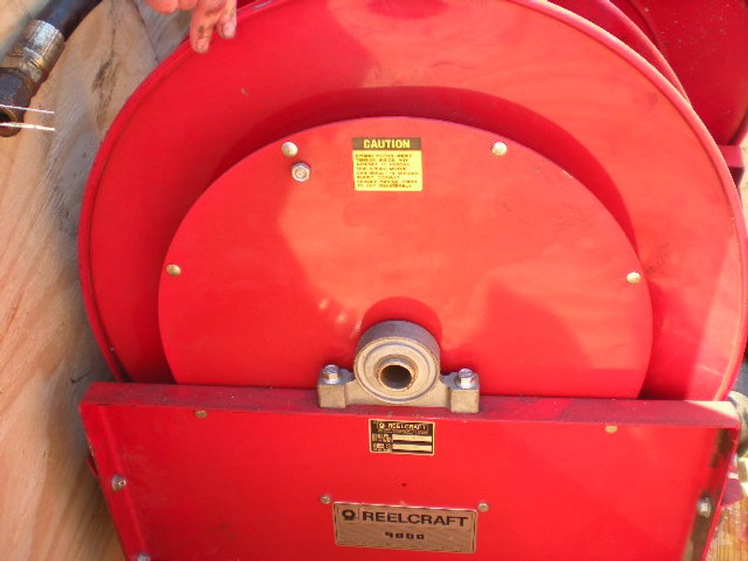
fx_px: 821
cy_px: 280
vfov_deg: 37.7
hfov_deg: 49.0
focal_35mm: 38
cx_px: 374
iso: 64
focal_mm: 6.3
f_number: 3.1
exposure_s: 1/92.5
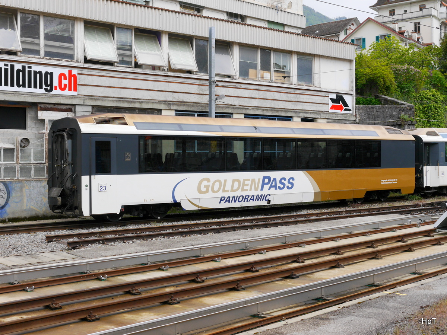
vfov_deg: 29.1
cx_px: 224
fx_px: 646
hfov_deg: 38.2
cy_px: 168
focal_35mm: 50
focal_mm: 25
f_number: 8
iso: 160
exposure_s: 1/320
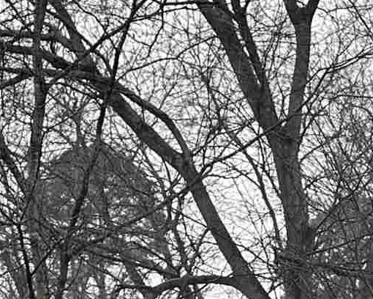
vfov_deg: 10.1
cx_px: 283
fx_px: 1557
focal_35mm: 141
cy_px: 612
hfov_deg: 13.6
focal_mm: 6.86
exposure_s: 1/194
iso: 64
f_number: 1.78
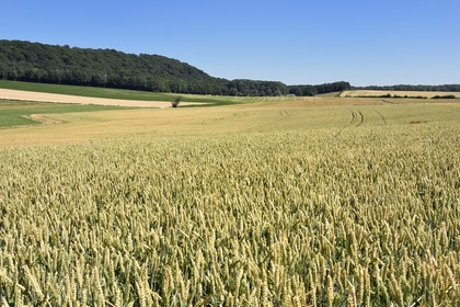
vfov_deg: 28.1
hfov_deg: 41.1
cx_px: 230
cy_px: 154
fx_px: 613
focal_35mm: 48
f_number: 16
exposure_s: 1/125
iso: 200
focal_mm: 48
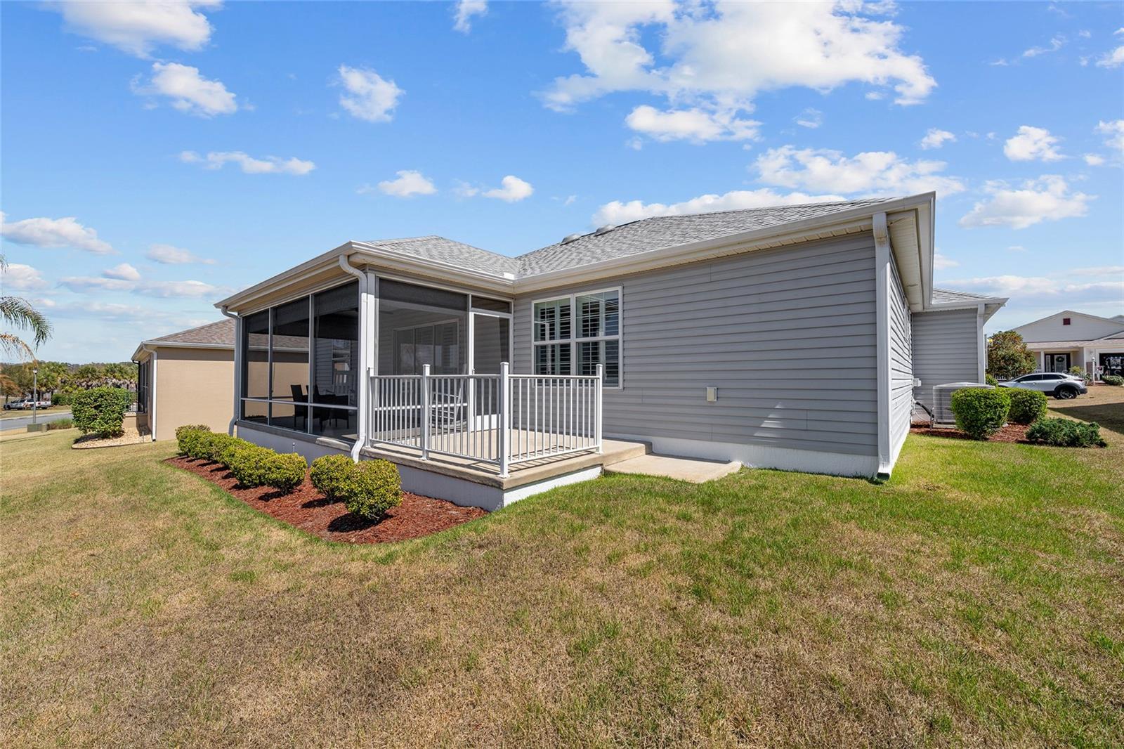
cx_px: 562
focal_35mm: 14
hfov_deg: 104.3
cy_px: 374
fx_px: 437
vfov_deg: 81.2
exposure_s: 1/800
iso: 200
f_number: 8
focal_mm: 14
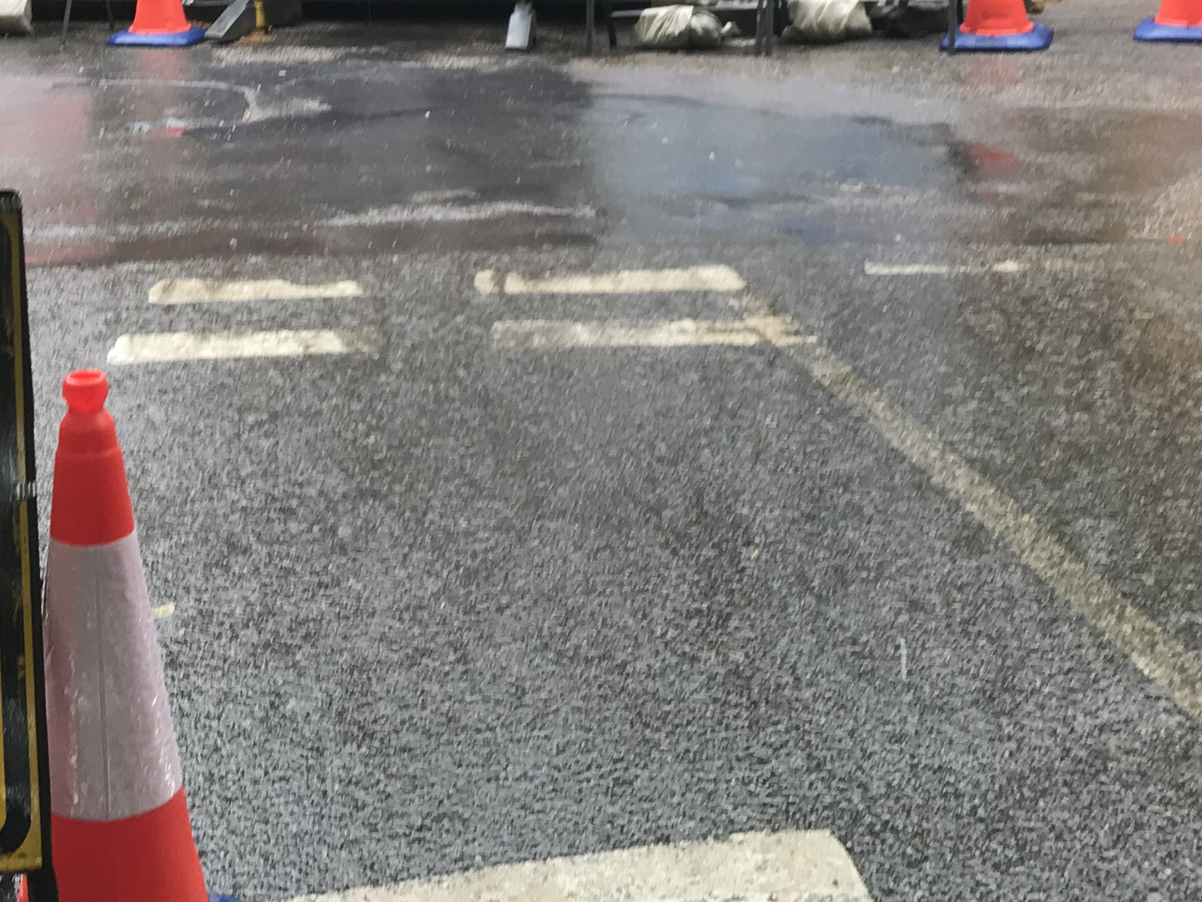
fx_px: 2153
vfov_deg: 22.7
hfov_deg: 30.7
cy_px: -15
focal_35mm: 62
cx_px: 298
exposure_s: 1/100
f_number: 1.8
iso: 40
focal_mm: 3.99
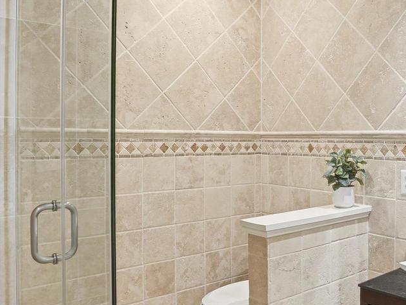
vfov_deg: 40.6
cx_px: 294
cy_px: 132
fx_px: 411
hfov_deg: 50.9
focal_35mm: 35
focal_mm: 16
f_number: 8
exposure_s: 1/60
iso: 400
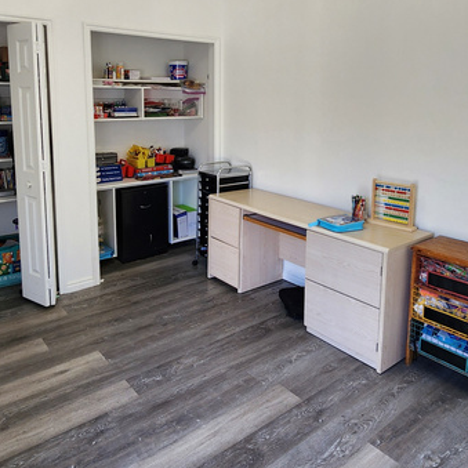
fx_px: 398
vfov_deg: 59.6
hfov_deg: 60.9
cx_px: 231
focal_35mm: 26
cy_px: 159
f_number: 2.2
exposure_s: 1/60
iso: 125
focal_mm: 2.2
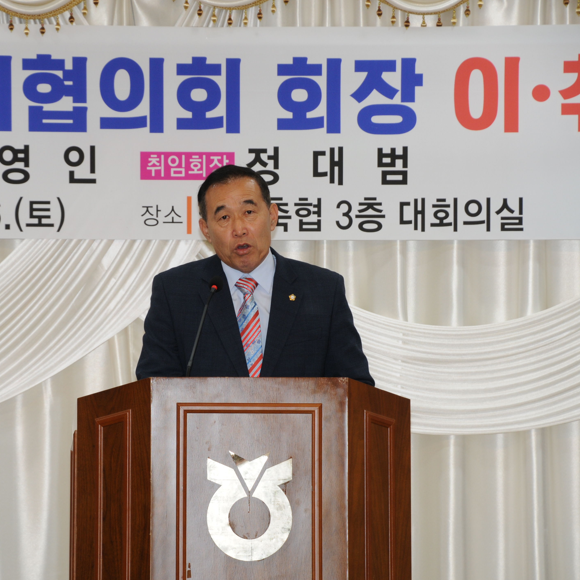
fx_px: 4227
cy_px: 290
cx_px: 243
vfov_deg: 7.8
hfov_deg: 7.8
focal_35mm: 223
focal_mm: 116
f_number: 5.6
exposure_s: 1/60
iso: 320
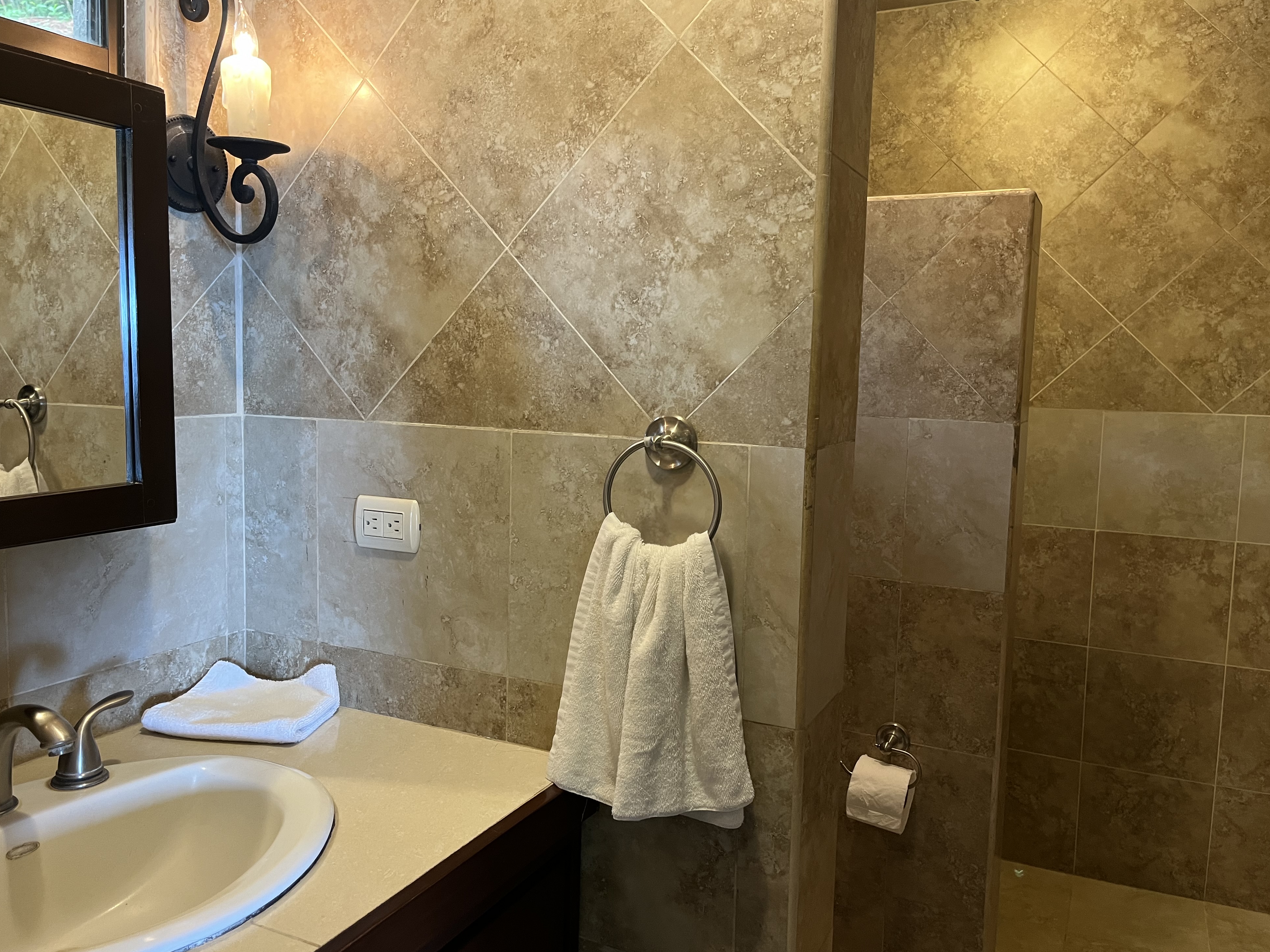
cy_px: 466
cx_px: 619
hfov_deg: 65.3
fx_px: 991
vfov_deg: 51.3
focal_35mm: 27
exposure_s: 1/60
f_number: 1.6
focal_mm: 5.1
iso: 250
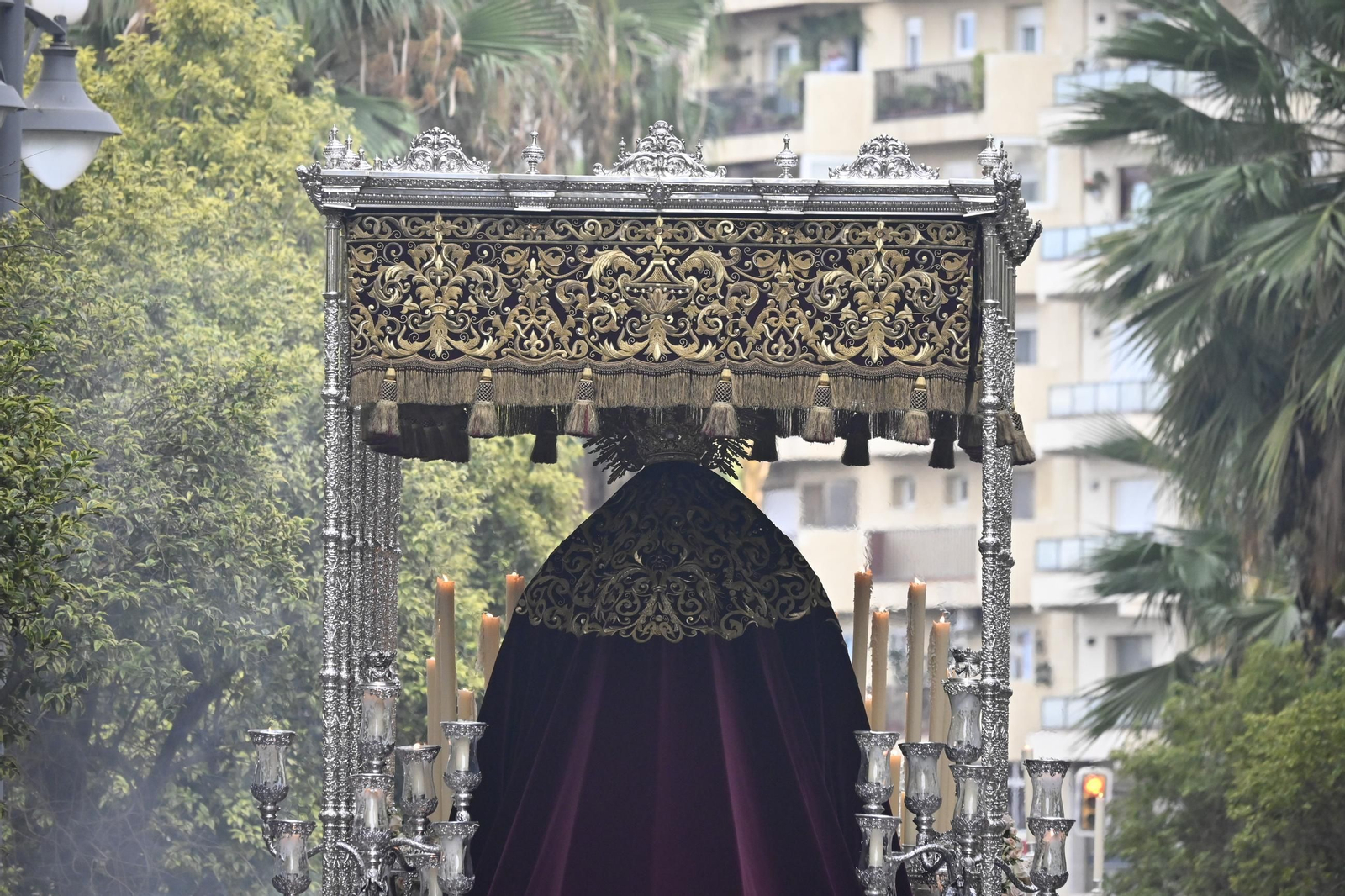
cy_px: 448
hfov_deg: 6.5
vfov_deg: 4.4
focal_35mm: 315
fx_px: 11766
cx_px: 672
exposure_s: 1/320
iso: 1600
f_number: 6.3
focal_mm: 210
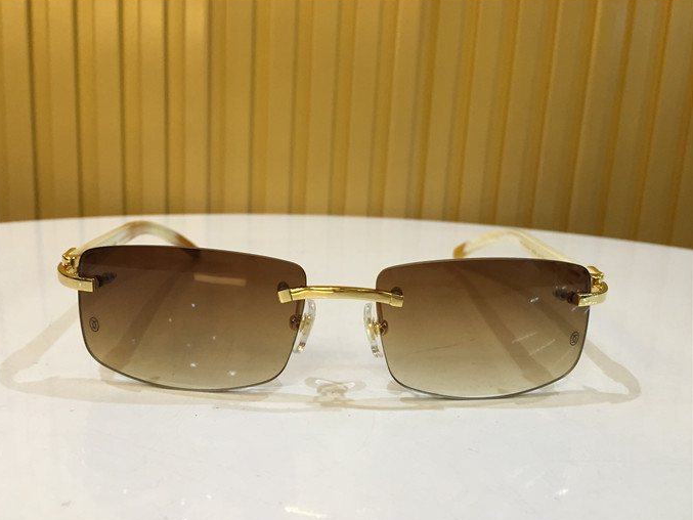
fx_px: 601
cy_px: 262
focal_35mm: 30
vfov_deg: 46.8
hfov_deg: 59.9
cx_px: 337
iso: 125
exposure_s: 1/33
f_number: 2.2
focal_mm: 4.15
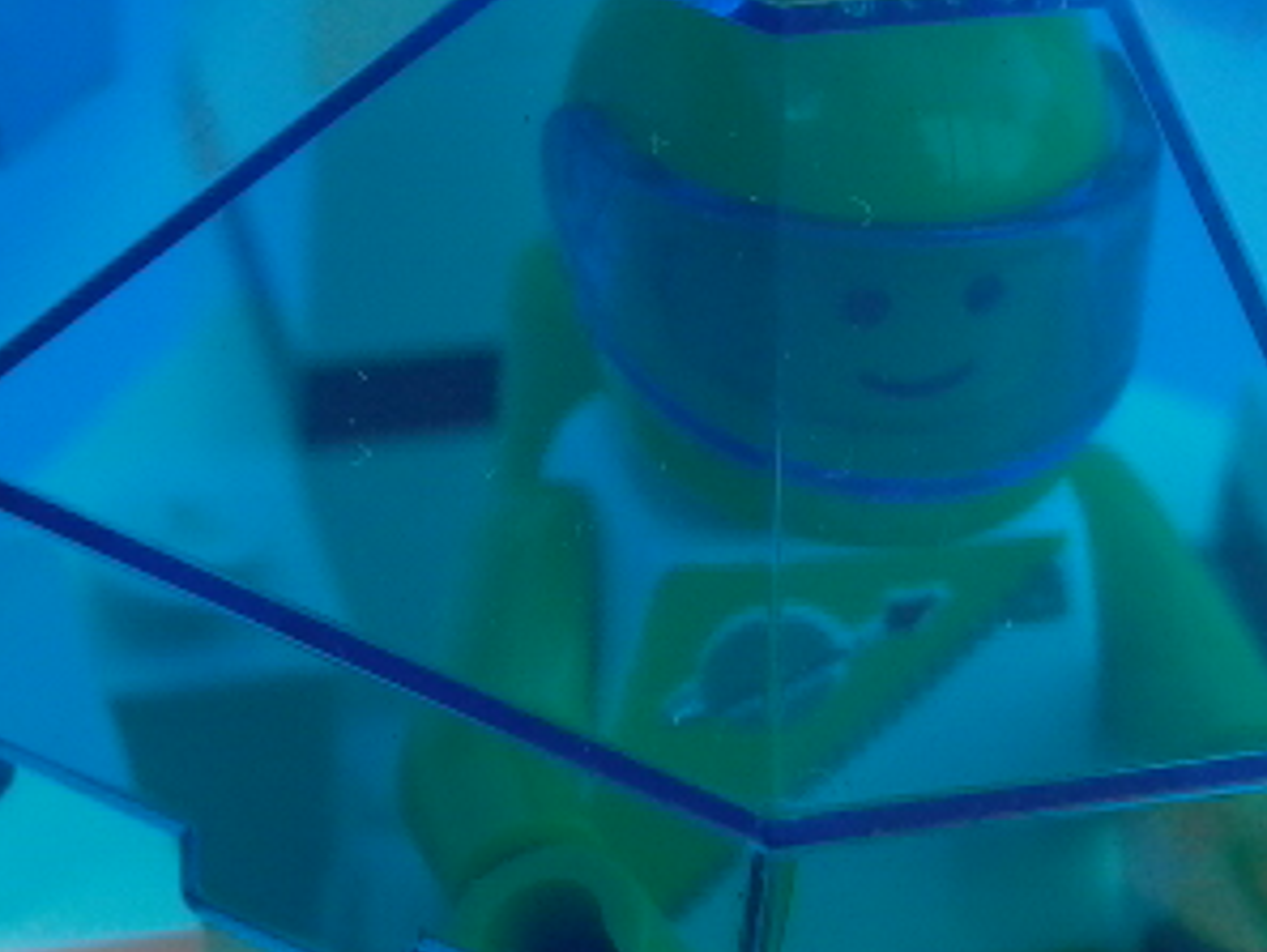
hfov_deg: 12.9
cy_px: 359
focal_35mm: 153
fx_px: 5602
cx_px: 759
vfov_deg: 9.7
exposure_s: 1/119
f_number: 4.61
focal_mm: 15.11
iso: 100
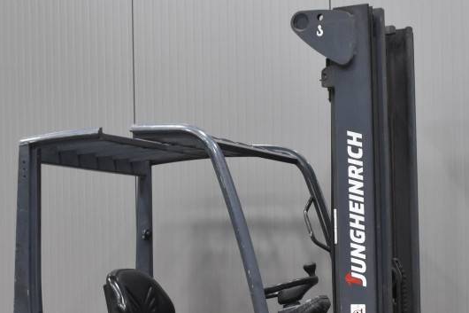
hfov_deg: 25.9
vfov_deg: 17.1
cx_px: 275
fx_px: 1018
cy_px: 311
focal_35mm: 78
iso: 1250
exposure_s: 1/25
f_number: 5.6
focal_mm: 23
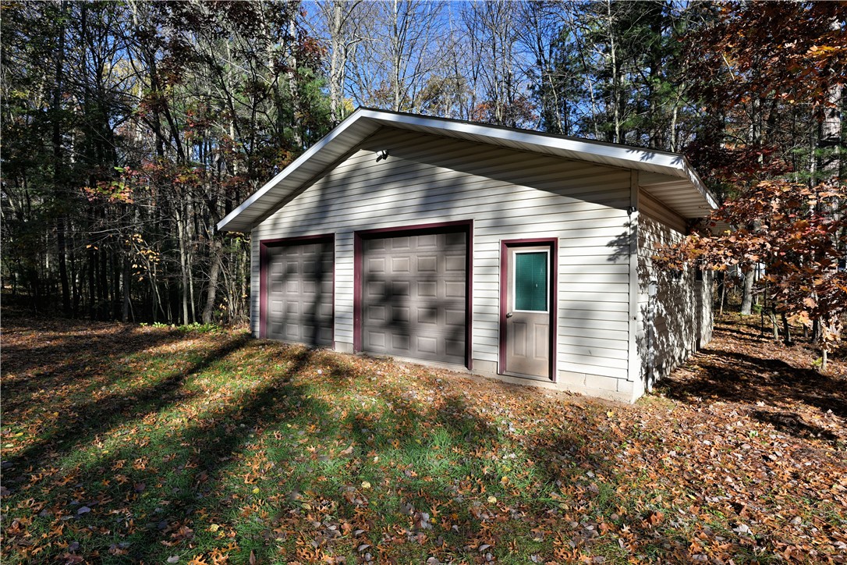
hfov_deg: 86.9
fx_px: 447
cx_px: 424
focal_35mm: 19
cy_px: 282
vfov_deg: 64.6
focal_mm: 19
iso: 200
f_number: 5.6
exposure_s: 1/640
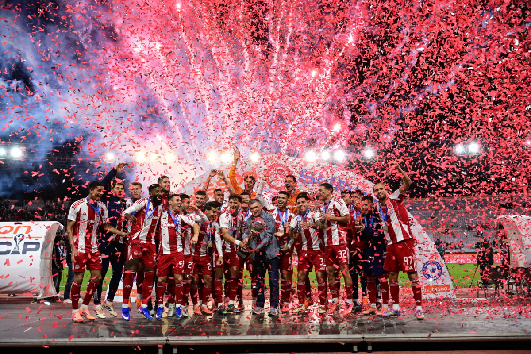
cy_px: 177
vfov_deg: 37.9
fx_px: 516
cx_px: 266
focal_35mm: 35
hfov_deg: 54.4
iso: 2500
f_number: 3.2
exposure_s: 1/1000
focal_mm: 35
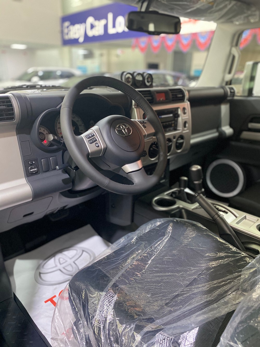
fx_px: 260
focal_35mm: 26
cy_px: 174
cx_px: 130
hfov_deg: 53.1
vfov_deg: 67.3
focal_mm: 4.25
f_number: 1.8
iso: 500
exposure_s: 1/48
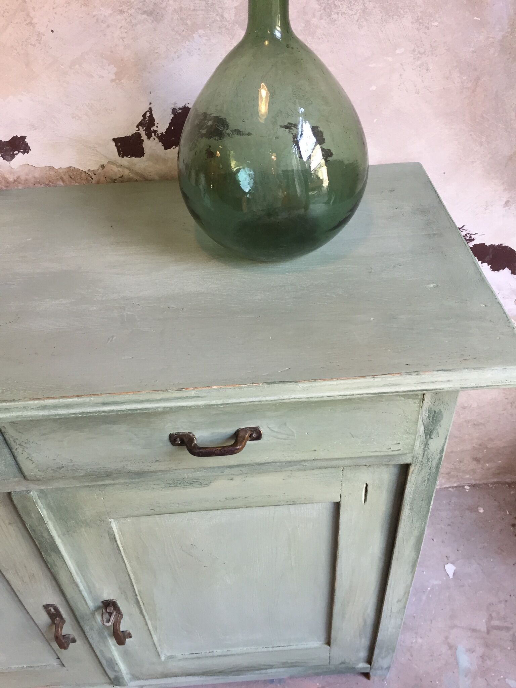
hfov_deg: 48.2
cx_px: 258
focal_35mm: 29
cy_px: 344
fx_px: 576
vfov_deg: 61.7
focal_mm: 4.15
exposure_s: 1/33
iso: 50
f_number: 2.2
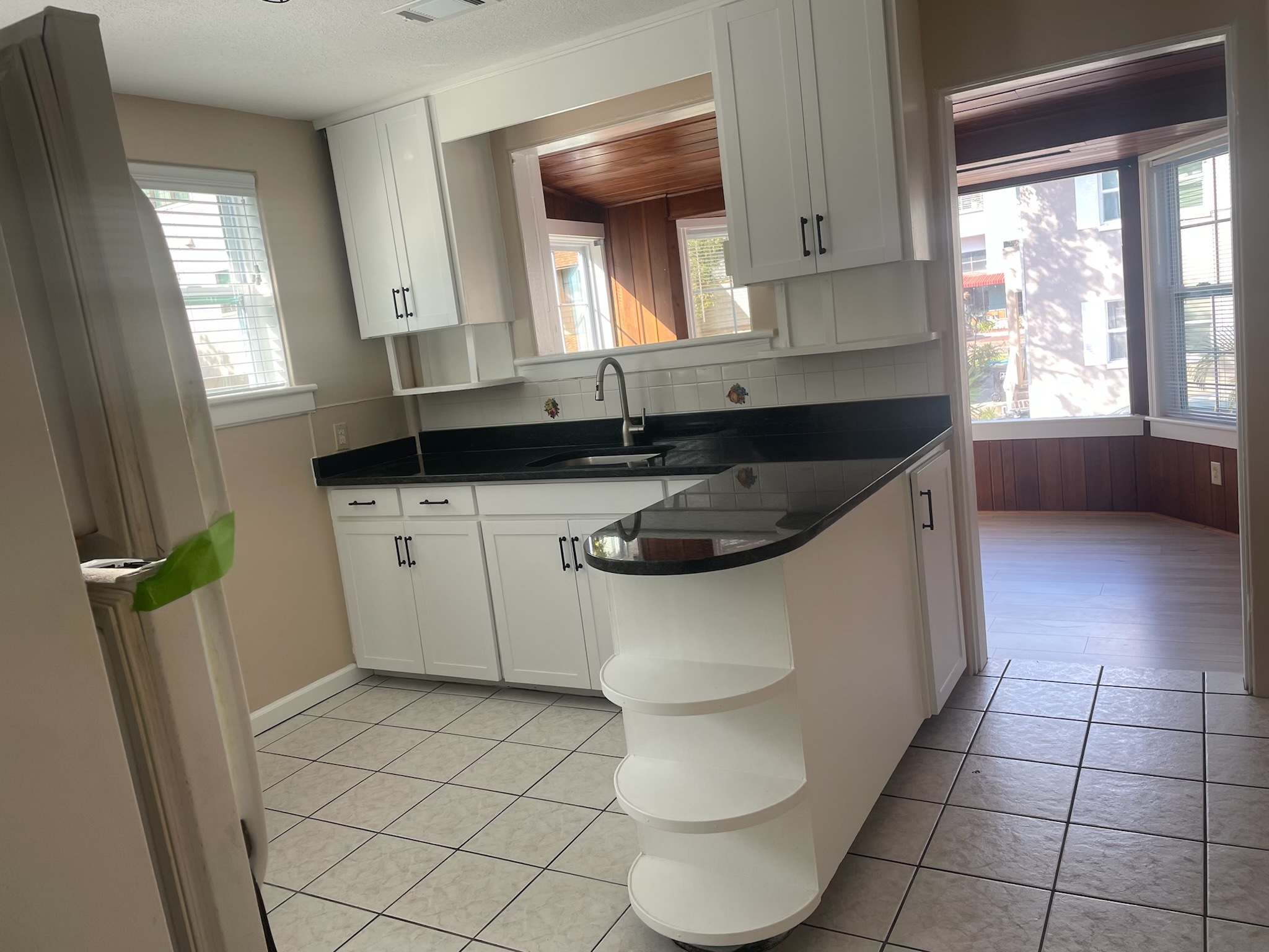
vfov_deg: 53.1
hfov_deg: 67.3
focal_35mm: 26
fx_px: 953
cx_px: 634
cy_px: 476
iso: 40
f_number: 1.6
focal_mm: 4.2
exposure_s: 1/121
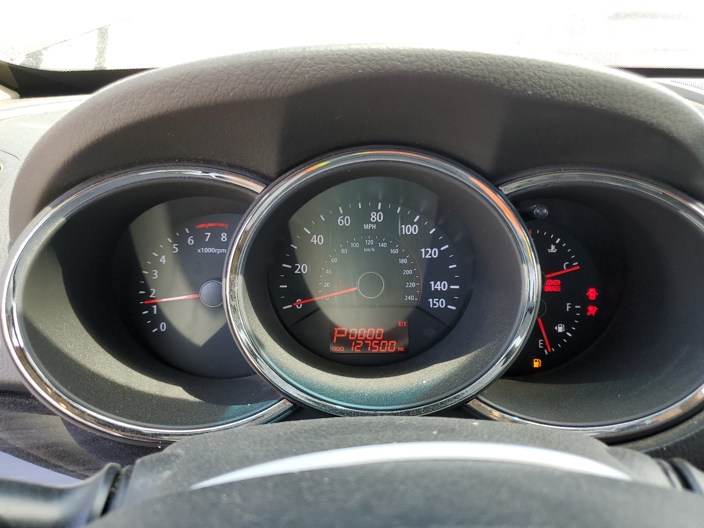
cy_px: 264
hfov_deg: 67.3
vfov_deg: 53.1
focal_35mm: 26
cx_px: 352
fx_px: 529
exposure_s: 1/169
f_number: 1.5
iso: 50
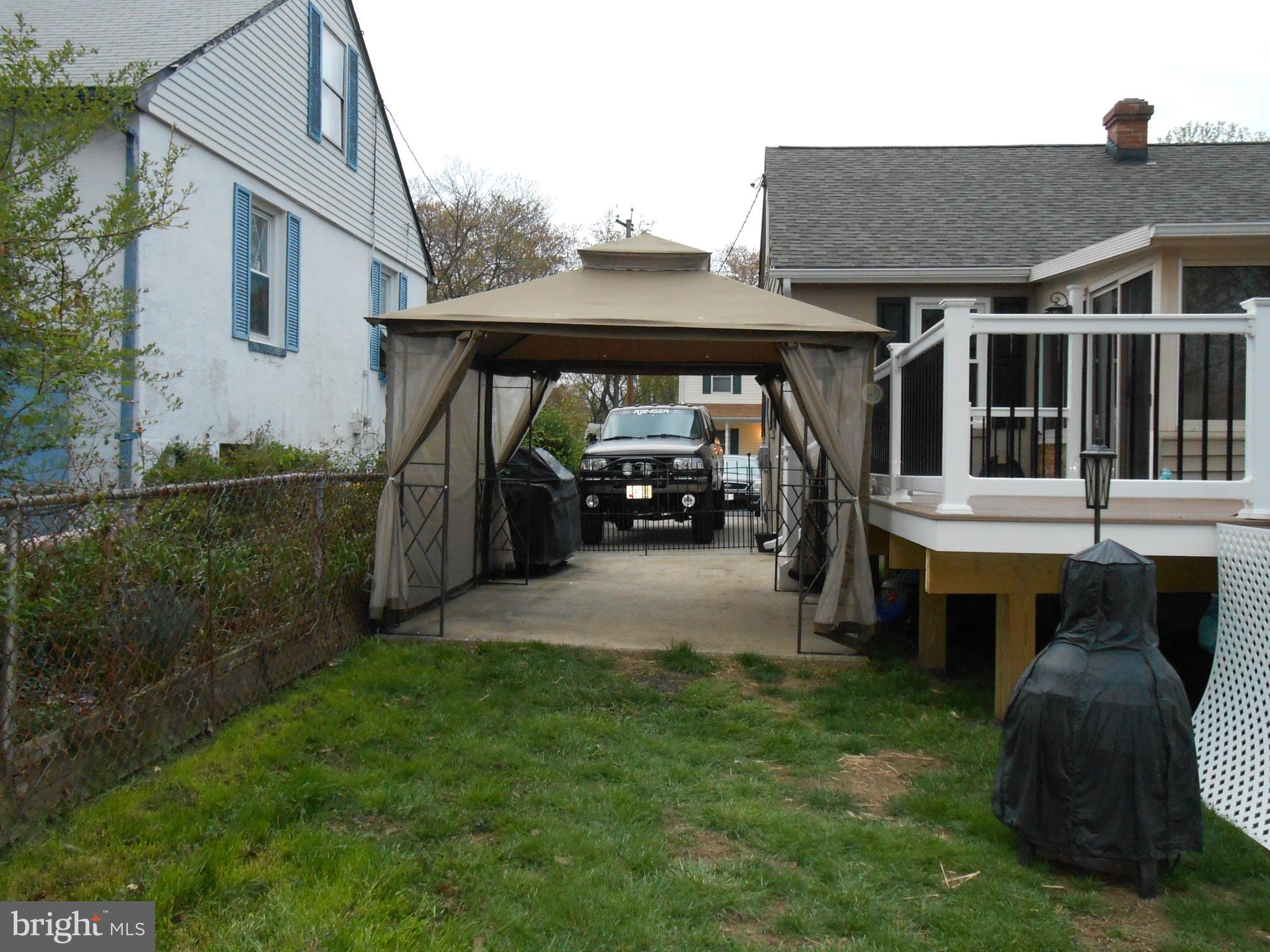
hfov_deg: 60.0
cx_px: 635
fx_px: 1101
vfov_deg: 46.8
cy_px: 476
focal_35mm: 30
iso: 400
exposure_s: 1/25
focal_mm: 5.3
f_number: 3.8
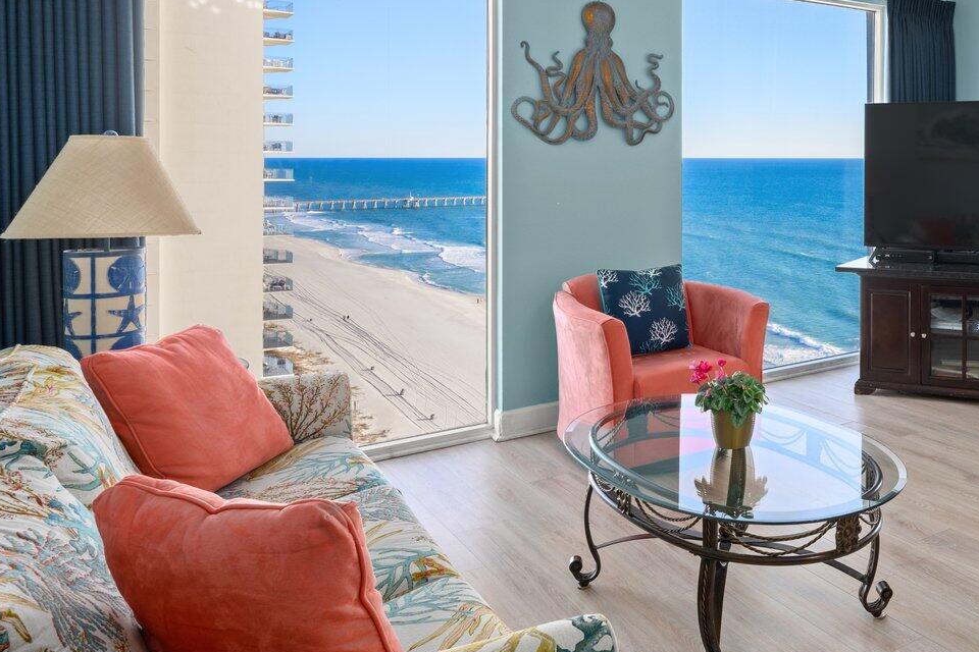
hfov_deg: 52.5
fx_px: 870
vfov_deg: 39.9
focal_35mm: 32
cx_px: 858
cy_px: 156
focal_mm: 15
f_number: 10
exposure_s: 1/2.5
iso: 250
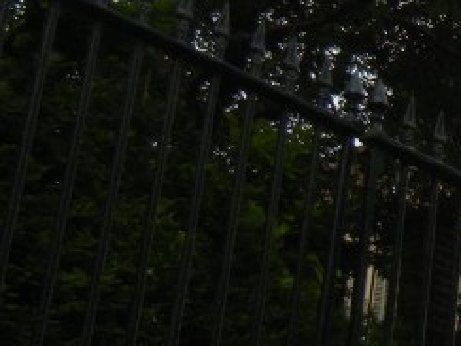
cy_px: 164
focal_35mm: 126
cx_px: 845
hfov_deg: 13.8
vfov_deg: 11.8
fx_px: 1678
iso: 160
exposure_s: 1/674
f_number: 3.5
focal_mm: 5.4
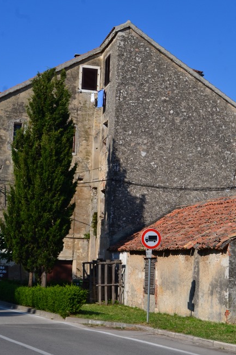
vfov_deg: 30.5
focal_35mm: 66
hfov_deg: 20.6
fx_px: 650
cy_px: 204
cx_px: 119
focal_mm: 36
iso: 320
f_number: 11
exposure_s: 1/500
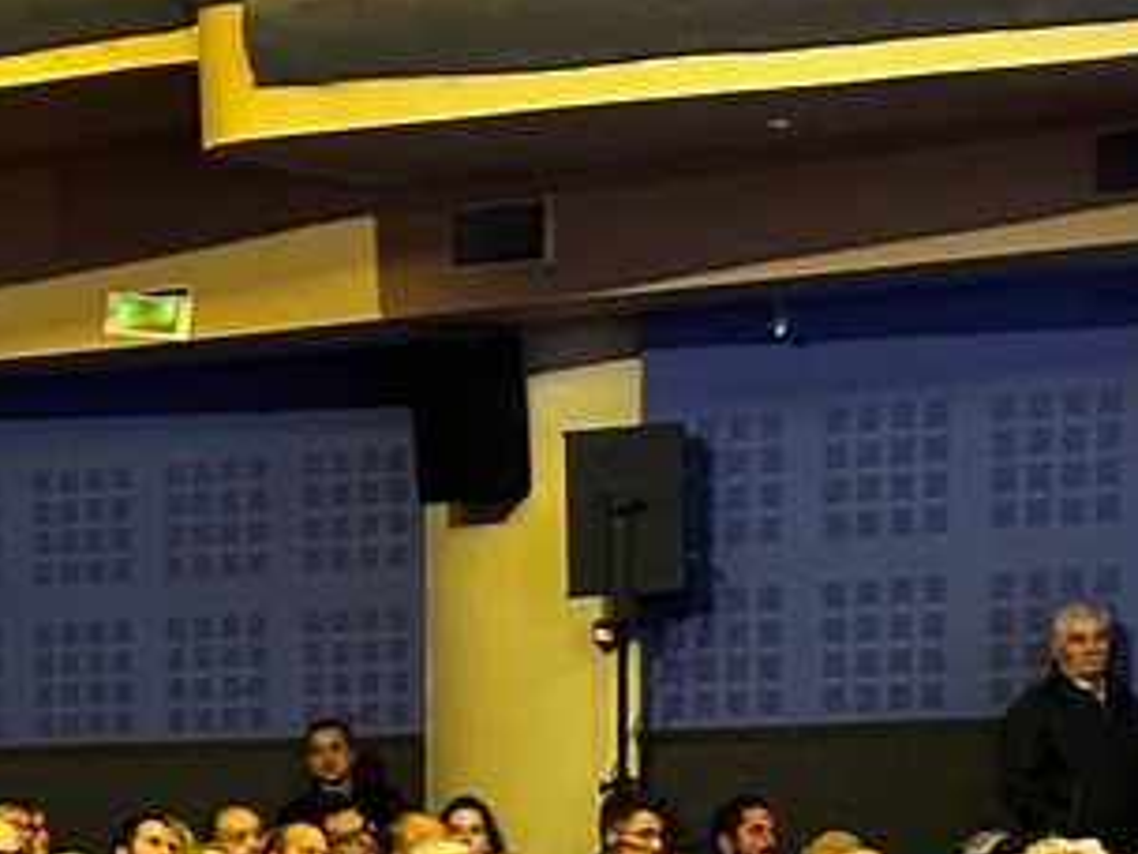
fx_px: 5194
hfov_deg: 12.1
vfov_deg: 9.1
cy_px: 1393
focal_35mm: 158
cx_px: -416
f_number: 1.78
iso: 640
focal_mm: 6.86
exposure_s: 1/21
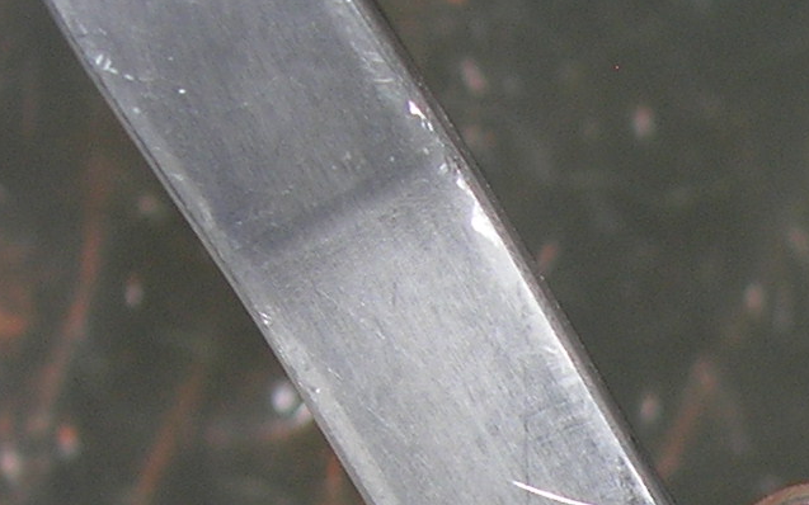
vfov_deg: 7.6
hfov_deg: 12.3
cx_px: 1106
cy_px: 1048
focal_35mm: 164
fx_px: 3616
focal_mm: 7.8
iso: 64
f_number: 2.8
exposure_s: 1/60.1
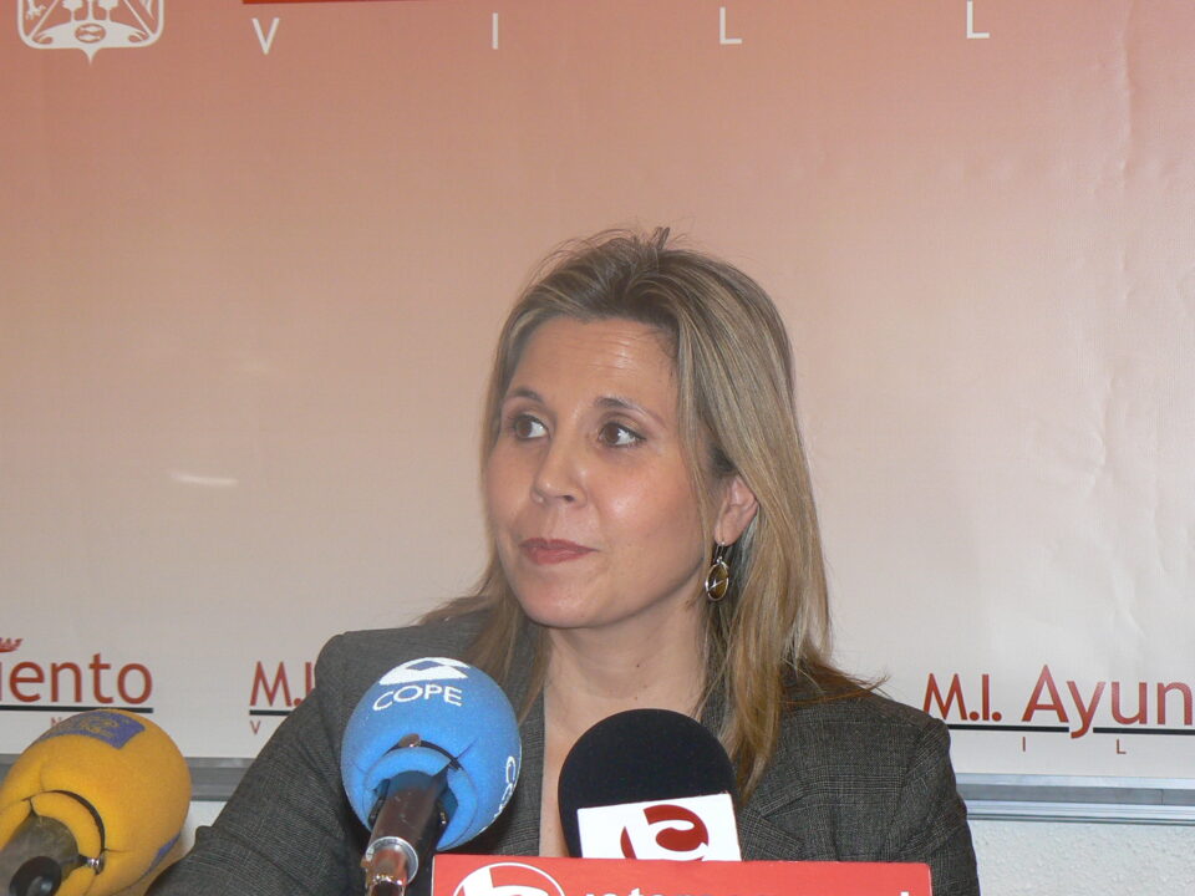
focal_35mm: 108
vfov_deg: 13.7
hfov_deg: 18.2
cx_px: 598
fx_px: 3728
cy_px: 448
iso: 100
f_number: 3.2
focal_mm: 14.9
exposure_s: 1/30
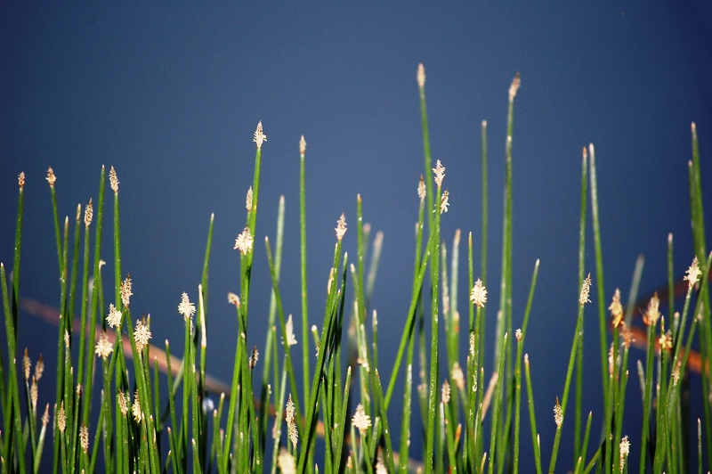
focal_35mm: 300
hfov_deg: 6.9
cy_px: 237
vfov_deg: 4.6
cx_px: 356
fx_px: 5928
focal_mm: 200
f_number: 5.6
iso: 400
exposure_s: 1/800
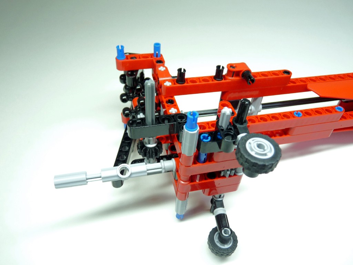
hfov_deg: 65.3
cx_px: 176
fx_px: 275
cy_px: 132
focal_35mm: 27
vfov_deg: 51.4
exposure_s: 1/20
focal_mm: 4.8
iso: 100
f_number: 2.8
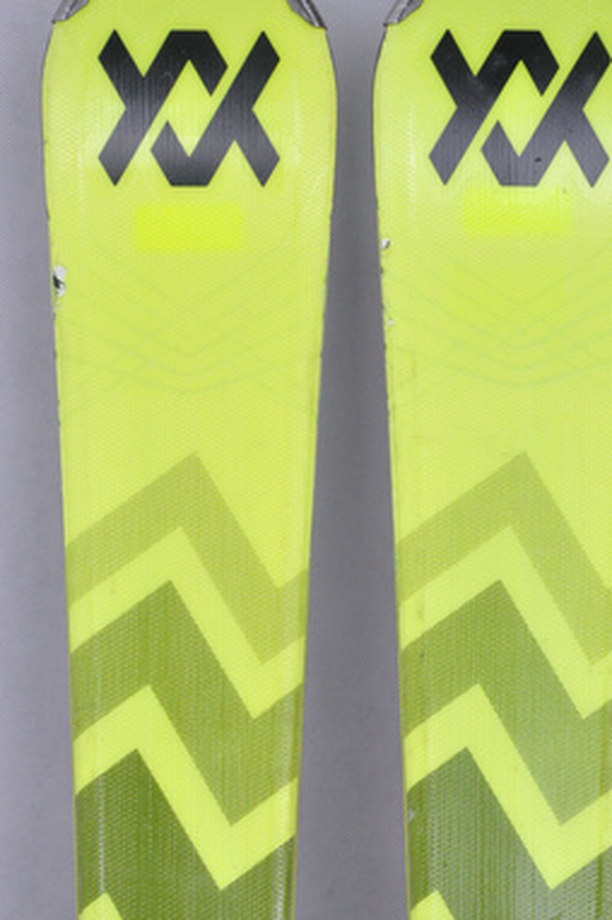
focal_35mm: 186
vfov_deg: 11.1
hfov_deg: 7.4
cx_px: 351
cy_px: 460
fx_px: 4741
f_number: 8
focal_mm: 105
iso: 2500
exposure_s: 1/125
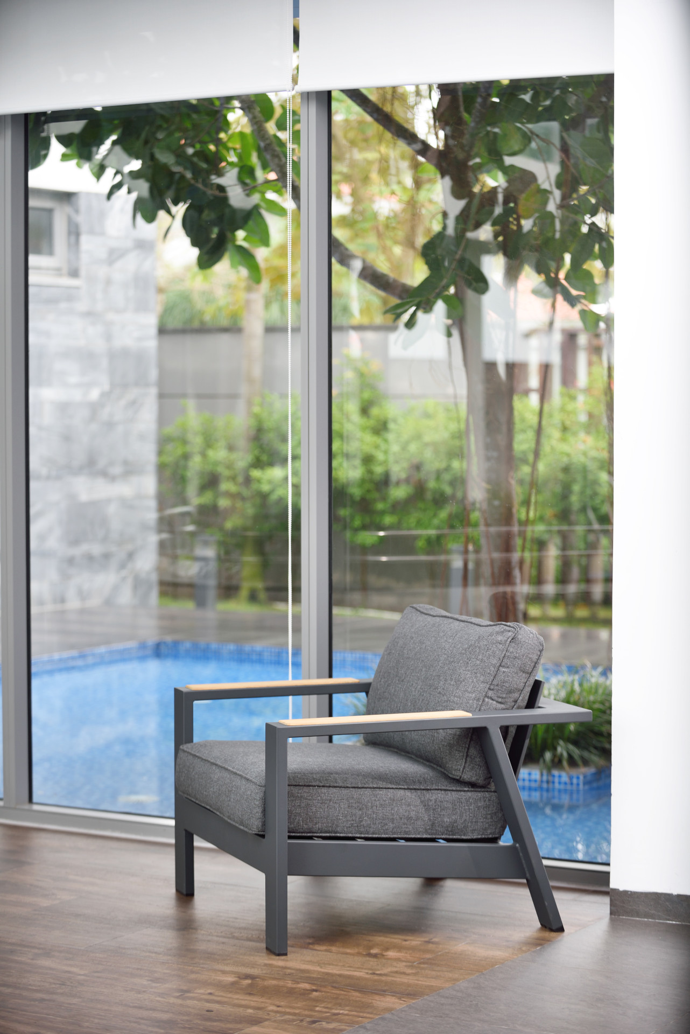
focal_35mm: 82
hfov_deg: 16.7
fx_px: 2355
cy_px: 517
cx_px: 345
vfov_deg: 24.8
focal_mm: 82
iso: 200
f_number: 2.8
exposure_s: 1/200
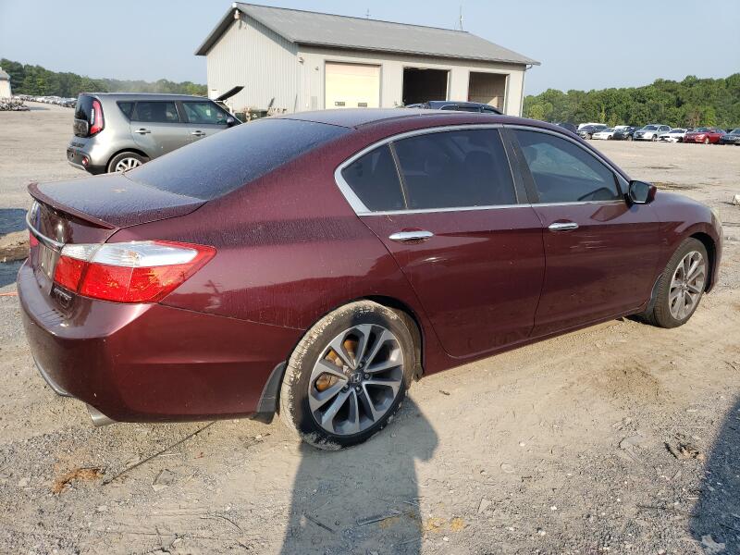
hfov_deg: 67.3
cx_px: 370
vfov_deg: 53.1
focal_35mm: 26
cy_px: 278
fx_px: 556
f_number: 1.5
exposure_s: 1/1667
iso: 50
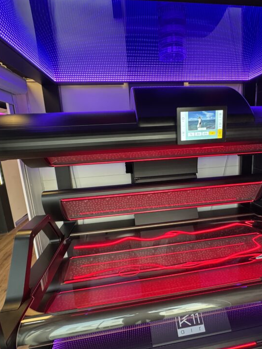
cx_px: 158
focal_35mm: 20
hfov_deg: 65.3
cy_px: 180
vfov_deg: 81.7
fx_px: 202
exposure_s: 1/98
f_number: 2.2
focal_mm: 2.22
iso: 320
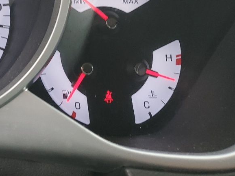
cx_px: -79
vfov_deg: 19.8
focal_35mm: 72
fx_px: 489
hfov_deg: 23.5
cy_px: 1
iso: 57
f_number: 1.5
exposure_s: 1/120
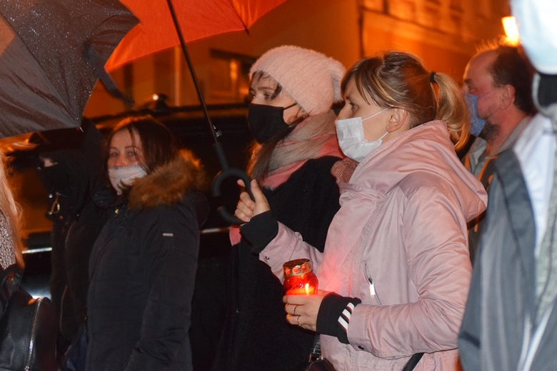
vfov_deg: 16.6
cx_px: 278
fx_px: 1276
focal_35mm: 82
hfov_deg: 24.6
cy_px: 186
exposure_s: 1/60
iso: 3200
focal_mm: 55
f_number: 4
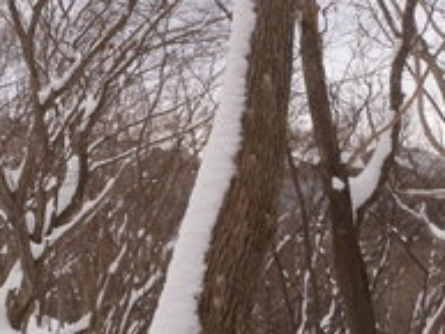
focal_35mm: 58
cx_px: 5
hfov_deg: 30.9
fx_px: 746
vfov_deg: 25.2
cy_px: 147
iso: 80
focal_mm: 5
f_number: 4.5
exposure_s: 1/160
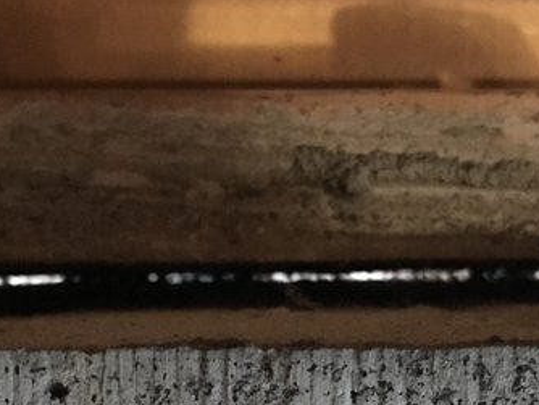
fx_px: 1044
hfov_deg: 28.9
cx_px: 274
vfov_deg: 21.7
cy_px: 326
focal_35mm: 67
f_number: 1.8
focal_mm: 3.99
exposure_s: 1/4
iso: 320
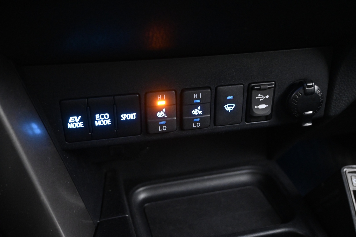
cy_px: 118
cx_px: 178
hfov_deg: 56.1
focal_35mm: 34
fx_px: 334
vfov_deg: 39.1
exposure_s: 1/5
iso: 4000
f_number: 4
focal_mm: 22.5
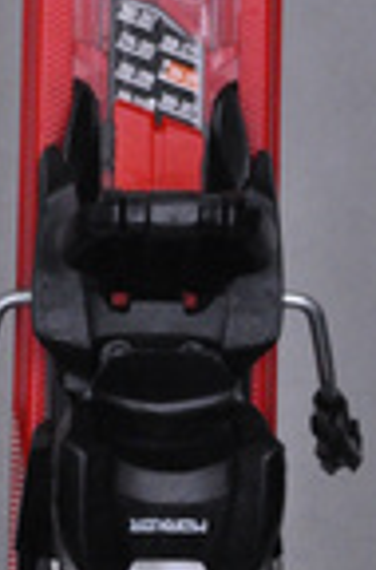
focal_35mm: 376
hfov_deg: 3.6
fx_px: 5933
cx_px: -81
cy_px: -16
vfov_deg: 5.5
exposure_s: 1/125
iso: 3200
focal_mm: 80
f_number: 9.5
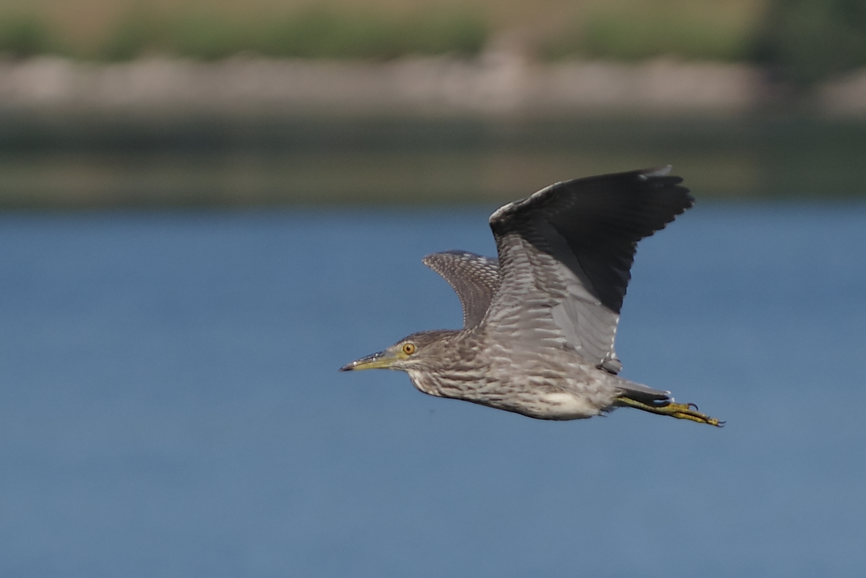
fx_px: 11137
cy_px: 289
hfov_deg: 4.5
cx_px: 433
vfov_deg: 3.0
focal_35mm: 463
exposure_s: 1/2000
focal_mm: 300
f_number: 5
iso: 200
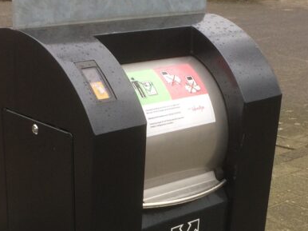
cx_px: 147
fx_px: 685
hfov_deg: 25.3
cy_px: 197
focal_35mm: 77
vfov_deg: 18.9
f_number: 2.2
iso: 40
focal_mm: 4.15
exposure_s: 1/100
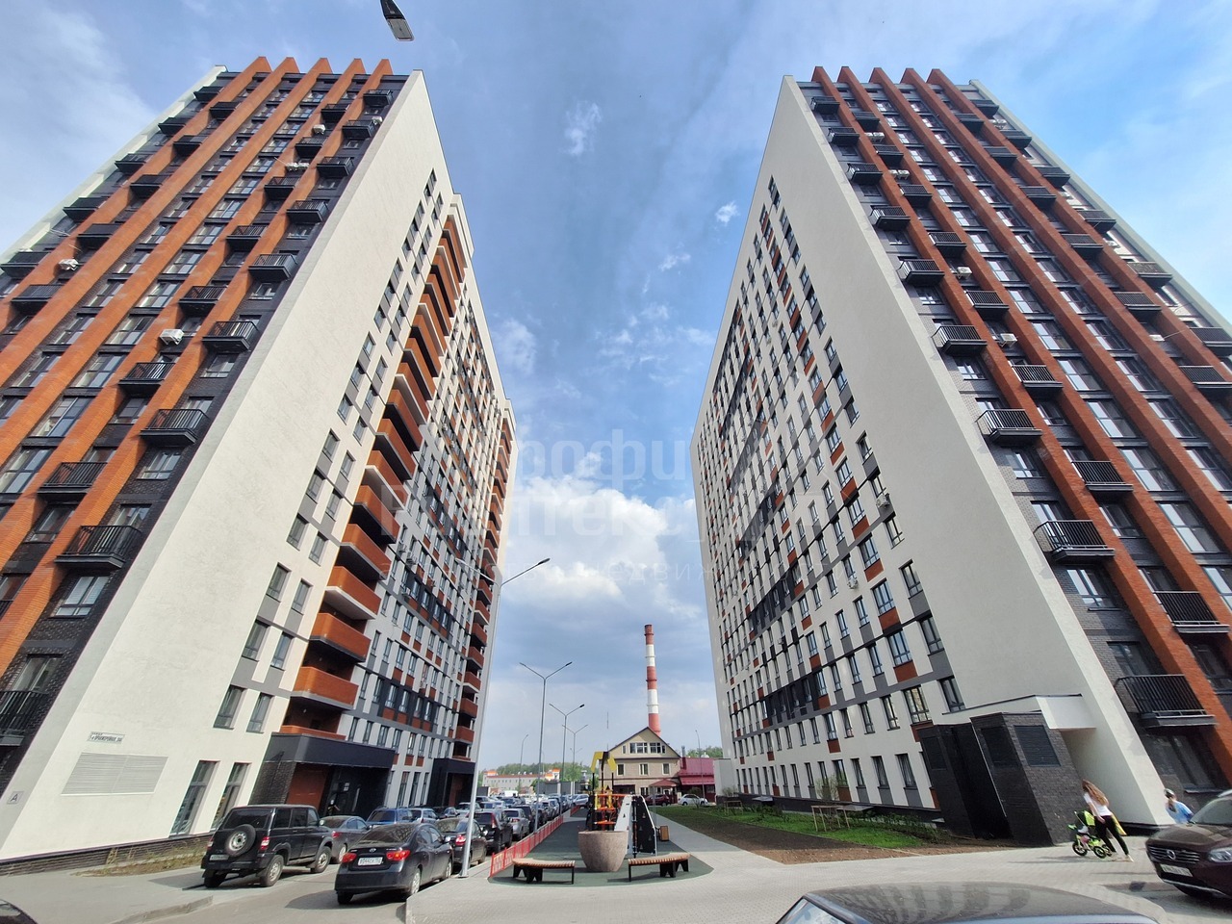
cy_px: 462
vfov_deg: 89.9
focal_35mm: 13
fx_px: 463
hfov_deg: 106.2
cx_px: 616
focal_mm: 1.74
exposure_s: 1/1919
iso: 40
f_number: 2.2
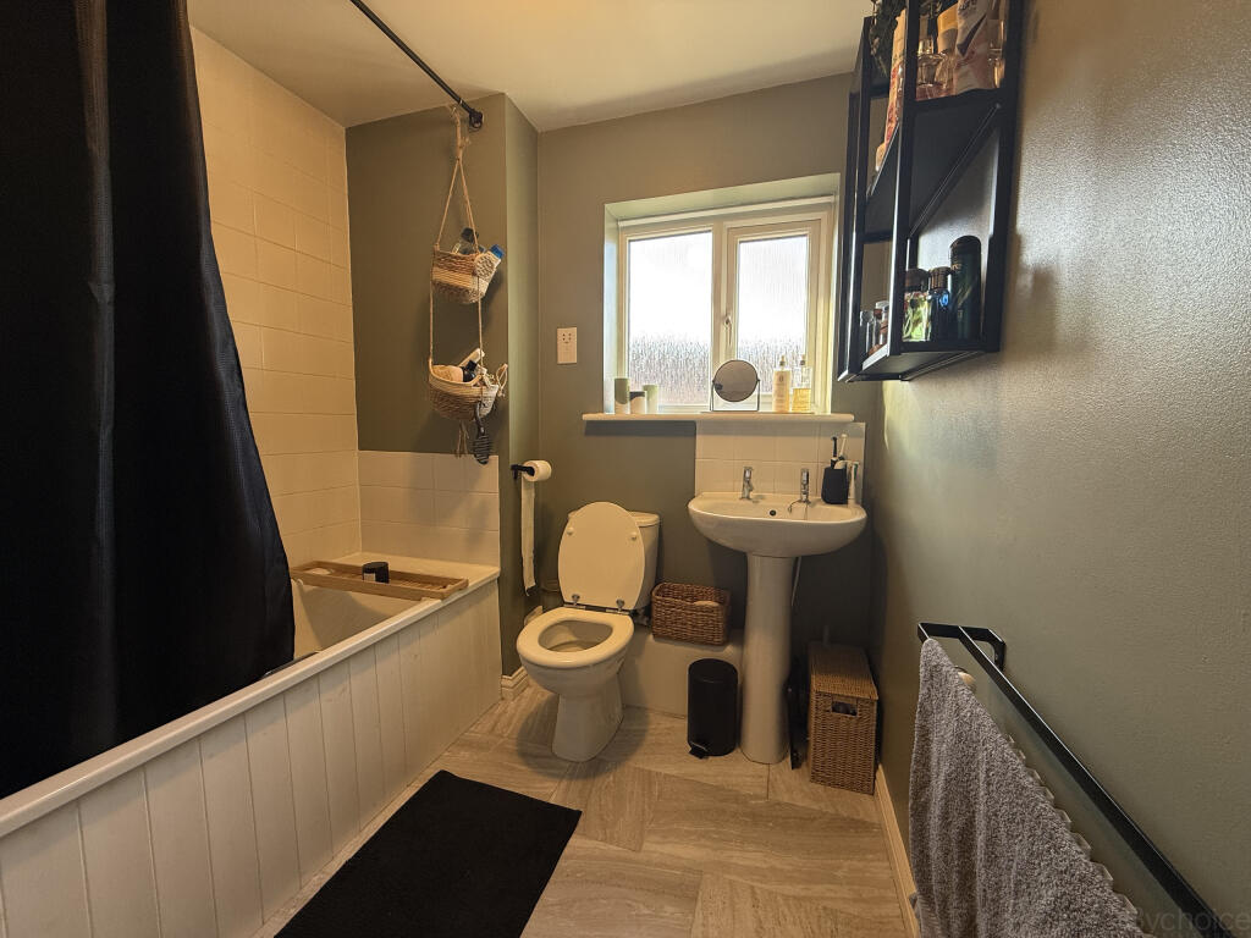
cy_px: 469
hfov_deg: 102.1
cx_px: 626
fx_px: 506
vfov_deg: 85.7
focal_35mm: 14
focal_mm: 2.22
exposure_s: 1/100
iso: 100
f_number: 2.2
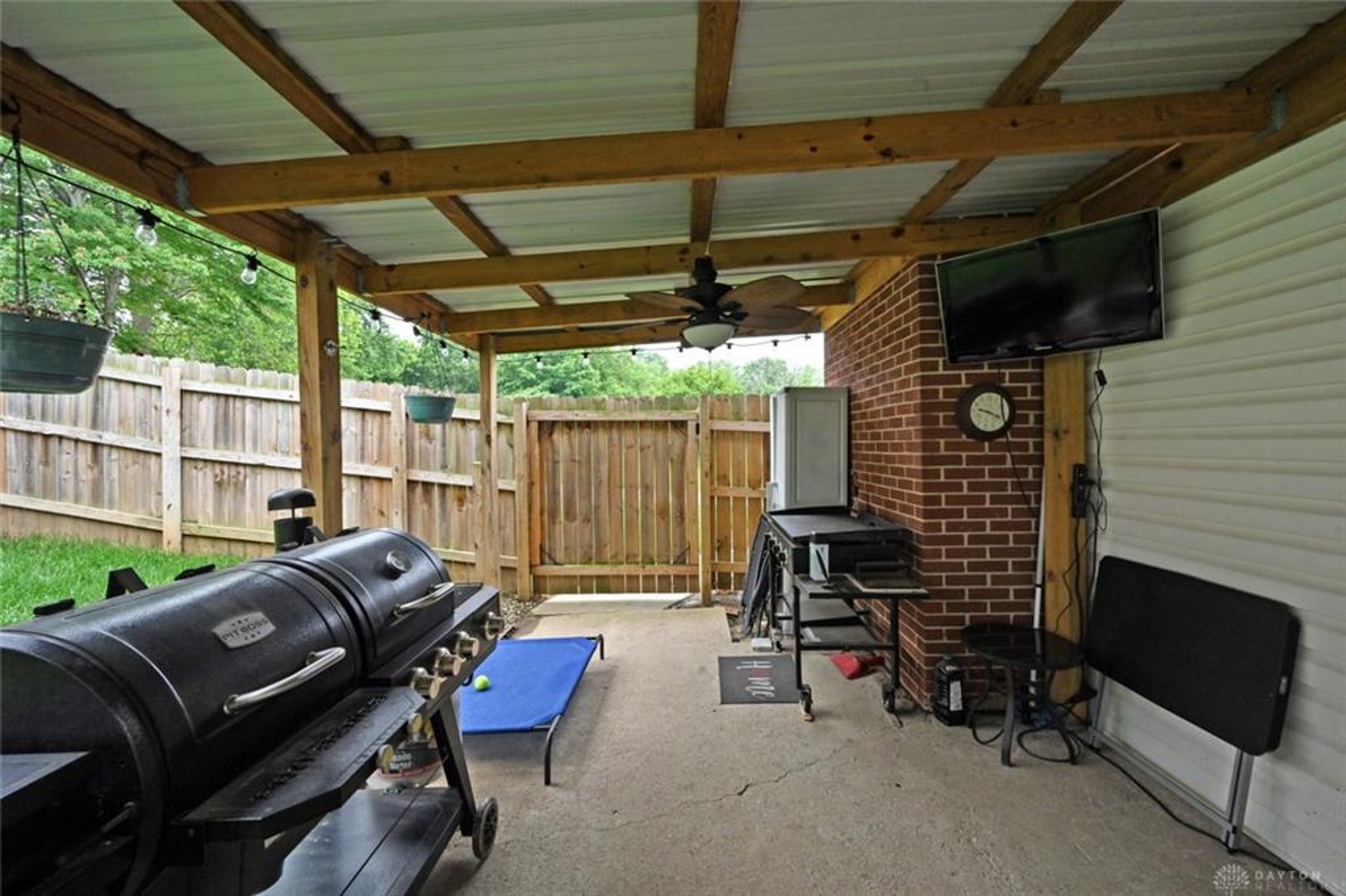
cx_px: 673
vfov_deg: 81.2
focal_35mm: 14
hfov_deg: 104.3
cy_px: 448
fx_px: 523
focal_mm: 14
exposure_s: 1/125
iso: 1100
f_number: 13
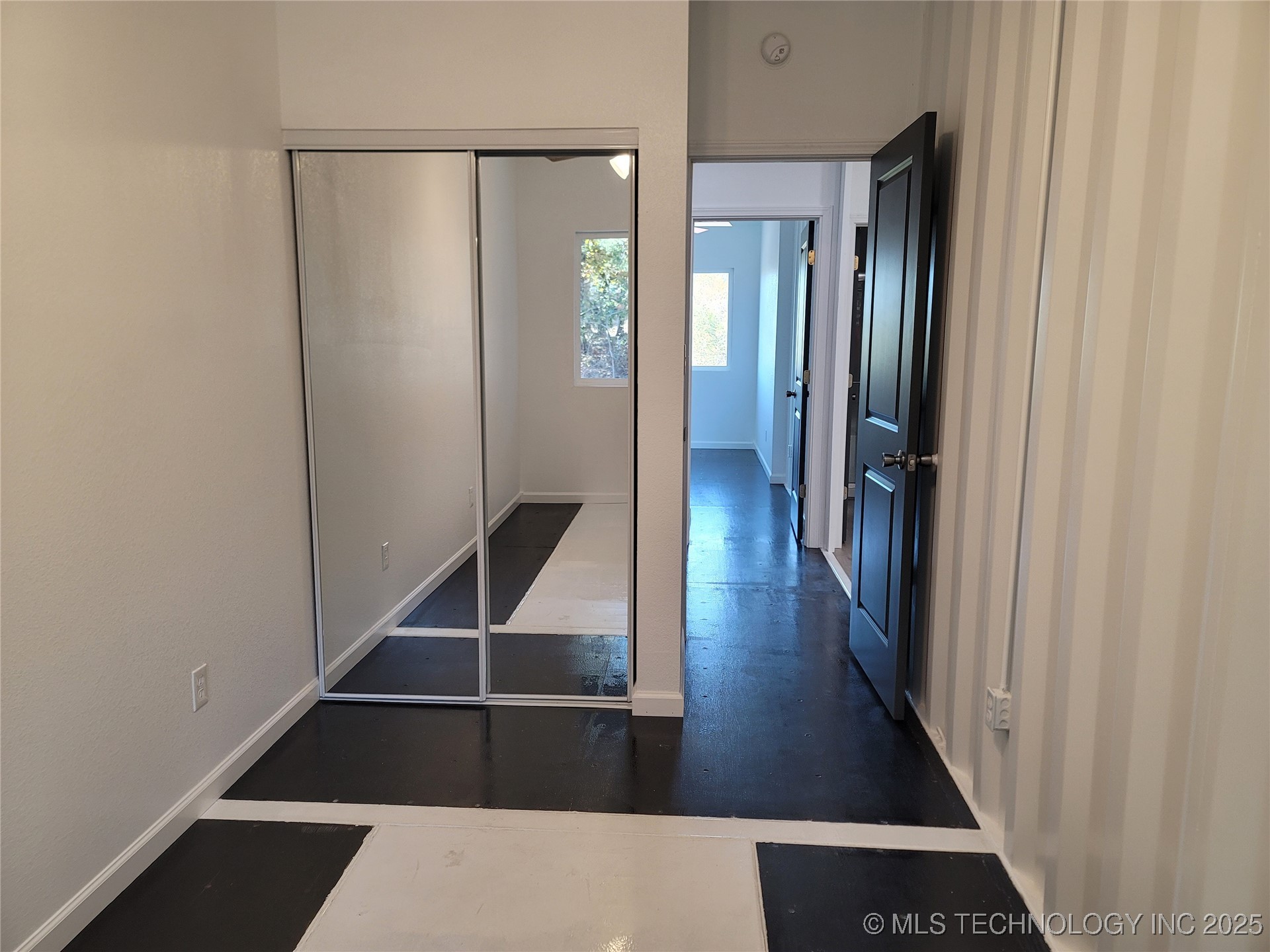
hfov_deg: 69.4
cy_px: 476
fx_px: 917
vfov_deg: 54.9
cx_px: 635
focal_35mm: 25
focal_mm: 7
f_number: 1.8
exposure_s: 1/120
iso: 250
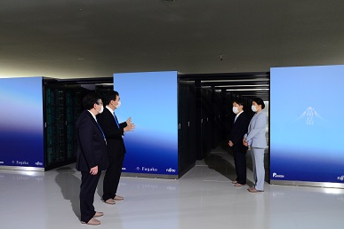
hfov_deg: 55.8
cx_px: 169
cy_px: 116
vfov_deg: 38.9
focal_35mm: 34
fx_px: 325
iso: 1600
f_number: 7.1
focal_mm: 22
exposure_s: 1/40
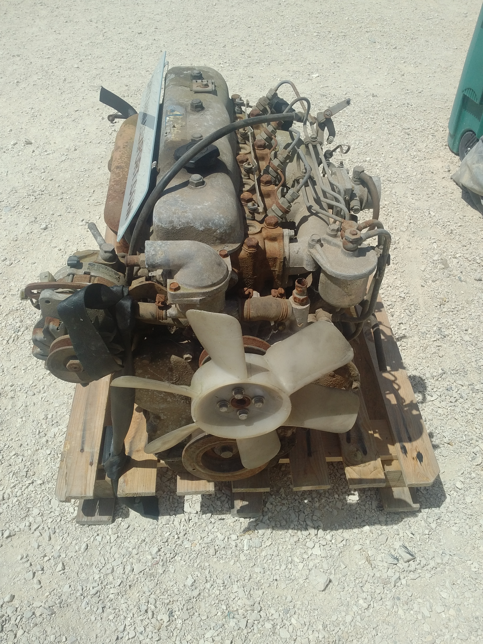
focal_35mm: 27
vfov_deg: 65.3
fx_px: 502
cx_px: 242
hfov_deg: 51.4
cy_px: 322
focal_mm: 4.75
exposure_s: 1/2004
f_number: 2.2
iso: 50
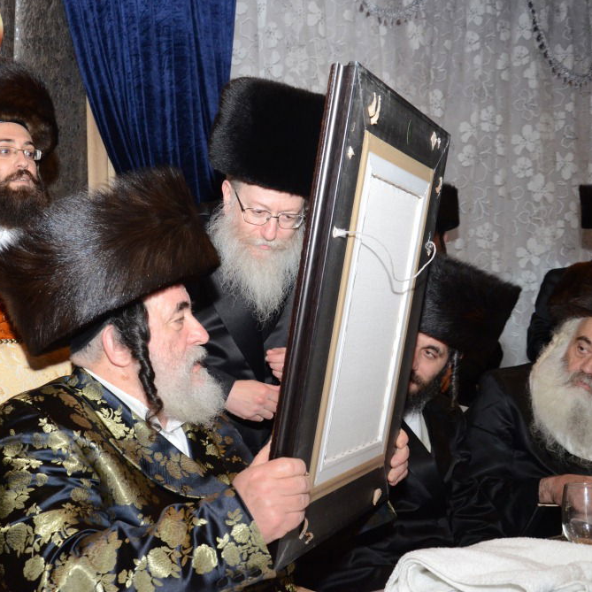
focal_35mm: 49
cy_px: 297
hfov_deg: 34.4
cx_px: 172
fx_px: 941
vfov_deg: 34.9
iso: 1600
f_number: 6.3
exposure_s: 1/160
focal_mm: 25
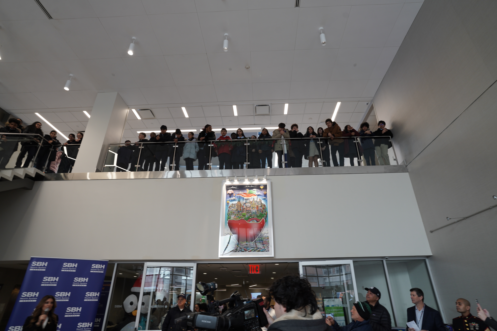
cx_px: 248
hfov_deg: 84.0
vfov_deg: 61.9
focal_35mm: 20
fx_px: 276
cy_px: 166
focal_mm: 20
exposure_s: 1/30
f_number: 6.3
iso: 250
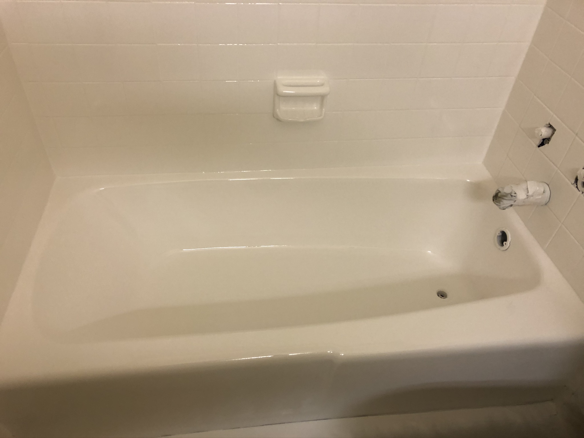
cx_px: 292
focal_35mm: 28
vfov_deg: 49.7
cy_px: 219
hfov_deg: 63.4
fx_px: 472
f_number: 1.8
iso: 40
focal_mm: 3.99
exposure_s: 1/20
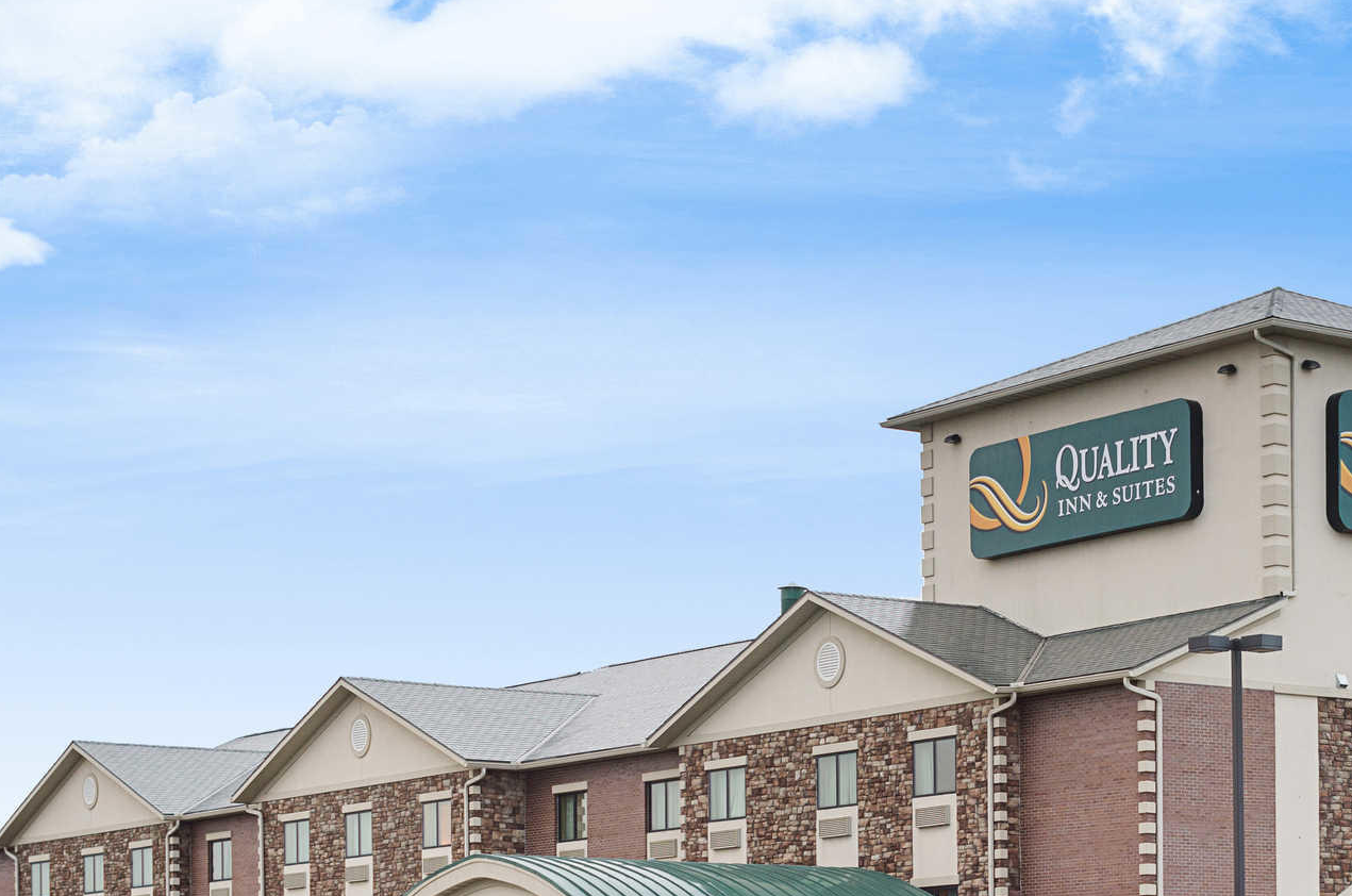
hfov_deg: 34.2
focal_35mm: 58
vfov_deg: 23.0
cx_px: 907
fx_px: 2174
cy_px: 717
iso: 200
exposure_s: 1/160
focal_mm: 24
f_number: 8
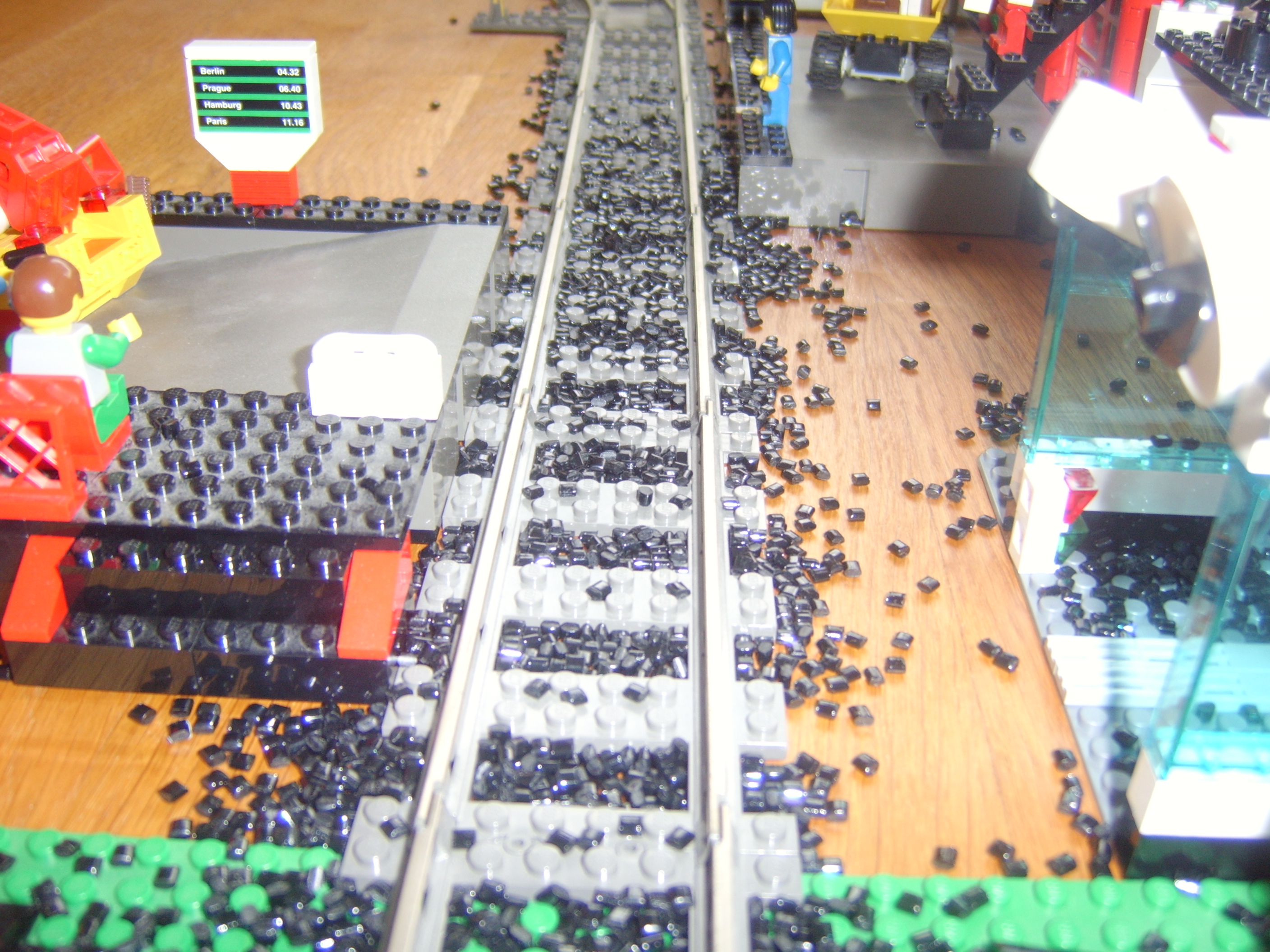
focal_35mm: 31
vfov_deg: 45.4
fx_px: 1137
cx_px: 635
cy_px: 476
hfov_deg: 58.4
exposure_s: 1/30
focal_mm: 8.13
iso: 141
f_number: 2.7
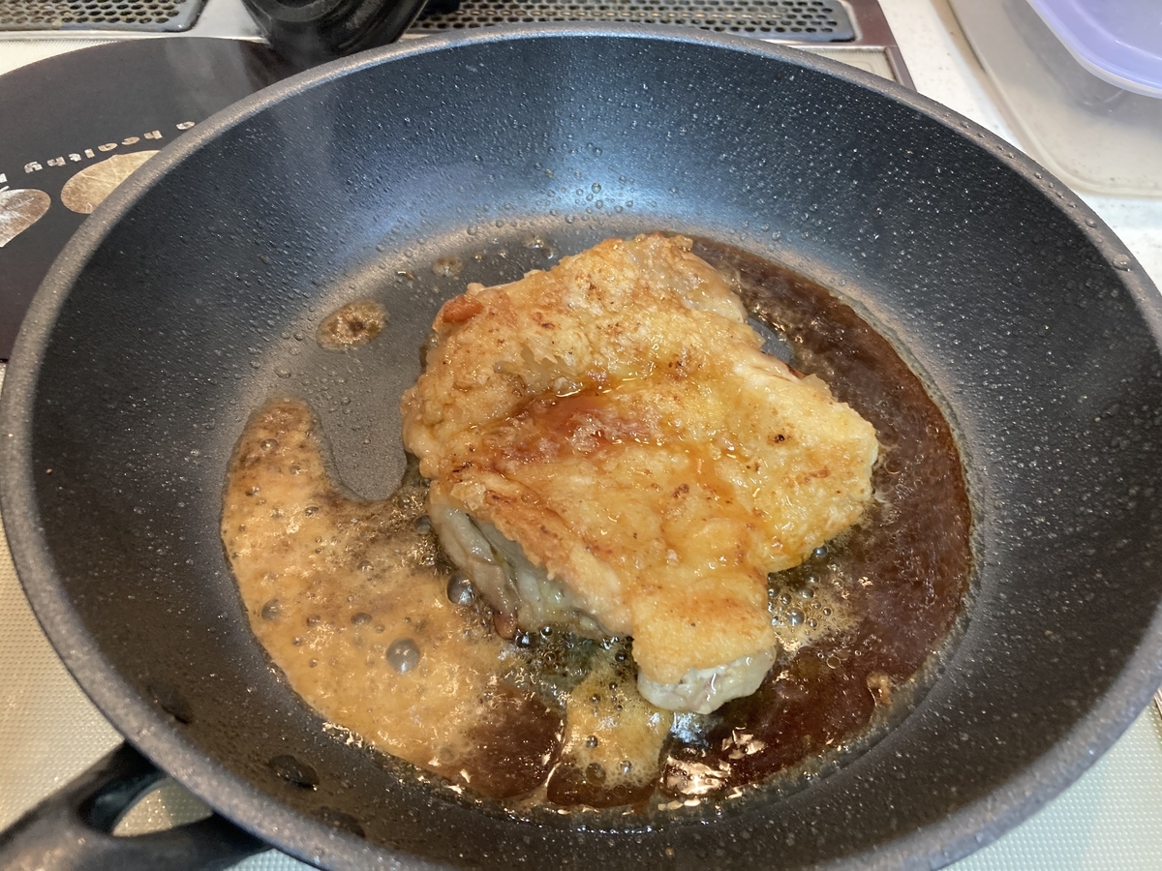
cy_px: 436
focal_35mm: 28
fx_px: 940
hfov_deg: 63.4
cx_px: 581
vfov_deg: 49.7
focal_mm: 3.99
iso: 200
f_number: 1.8
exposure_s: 1/50
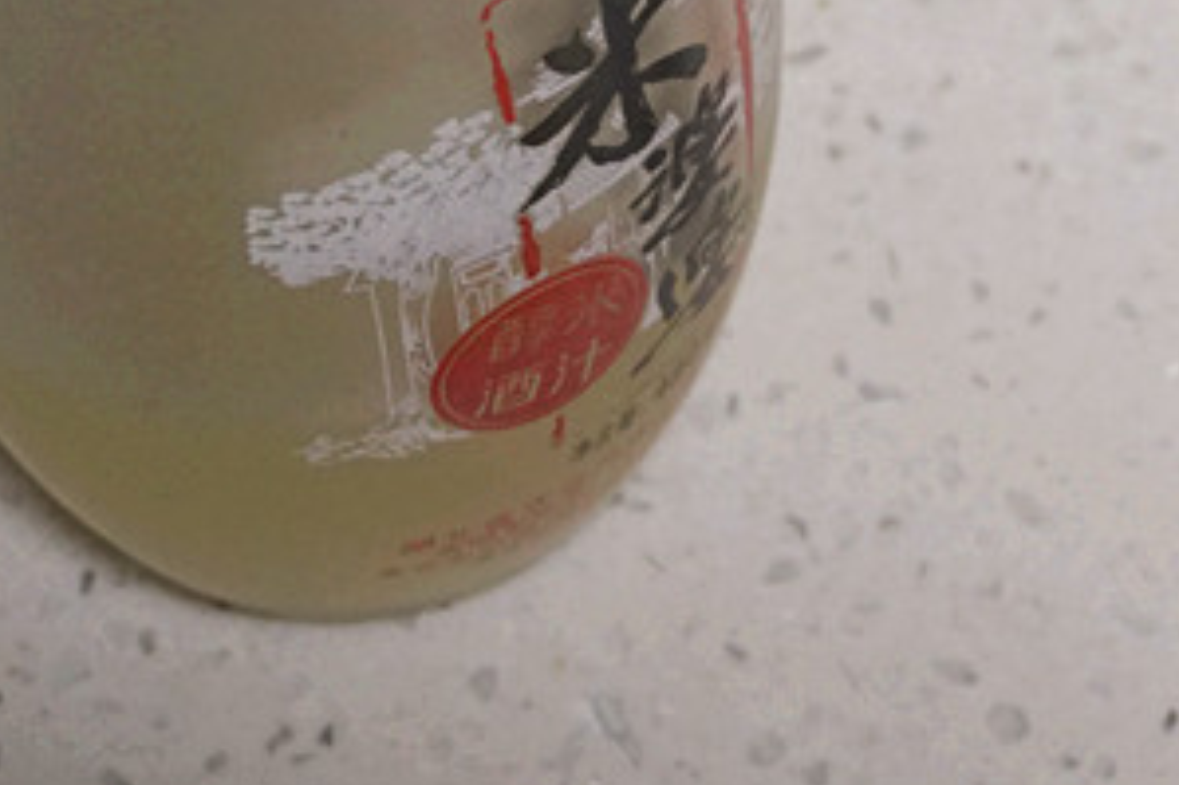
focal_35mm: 132
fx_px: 4331
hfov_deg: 15.2
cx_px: 1179
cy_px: -97
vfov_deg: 10.2
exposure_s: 1/50
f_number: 5
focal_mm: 33
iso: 1600
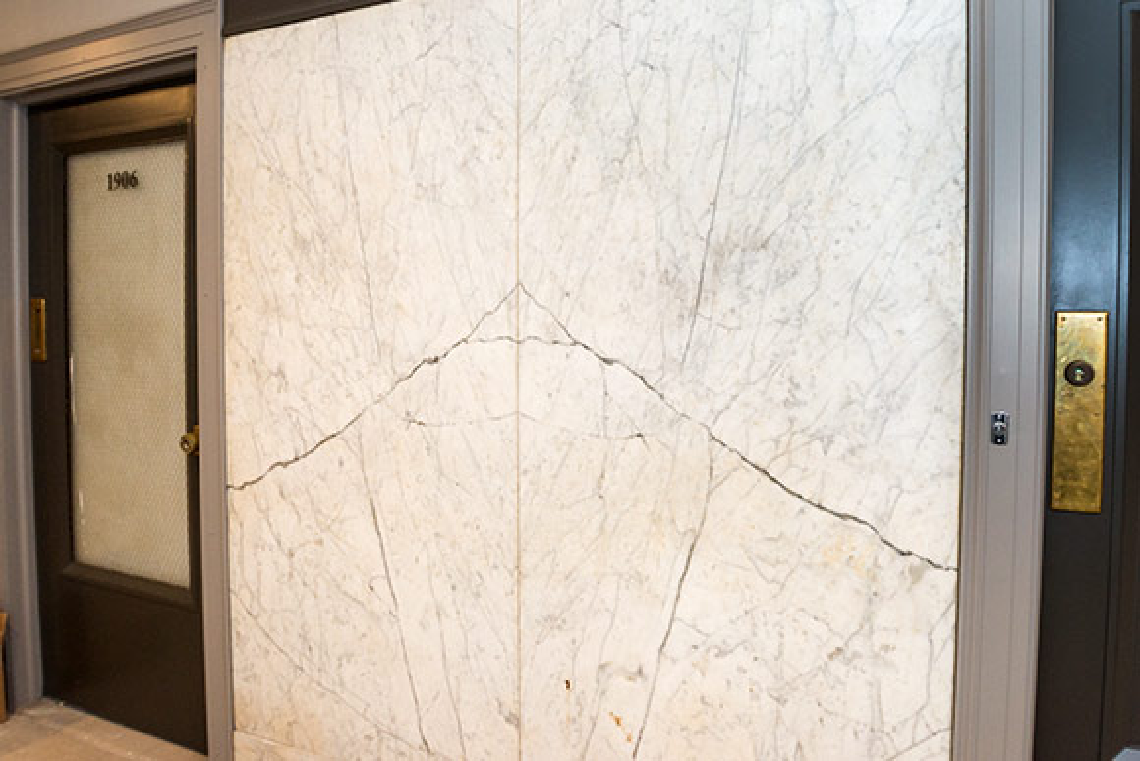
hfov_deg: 73.7
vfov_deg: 53.2
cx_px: 570
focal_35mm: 24
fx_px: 760
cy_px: 380
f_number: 5.6
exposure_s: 1/60
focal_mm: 24
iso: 800
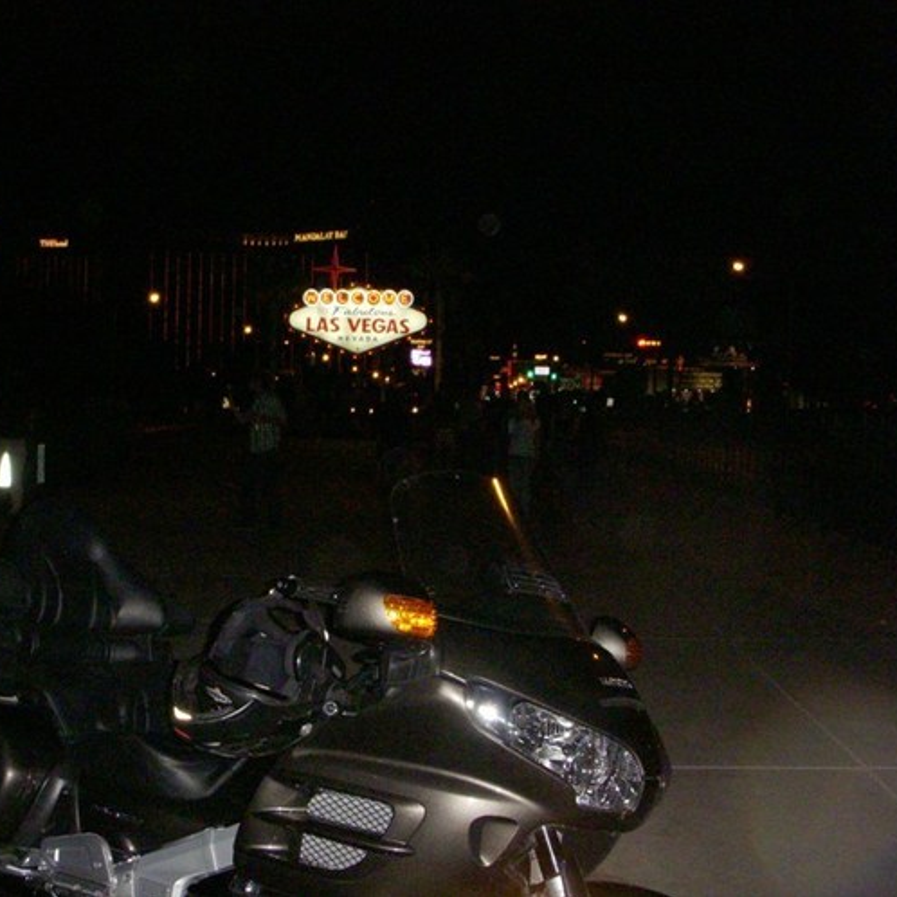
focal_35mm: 45
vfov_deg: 37.6
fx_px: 1319
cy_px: 448
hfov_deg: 37.4
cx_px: 372
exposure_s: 1/250
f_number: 3.3
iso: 800
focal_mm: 6.3
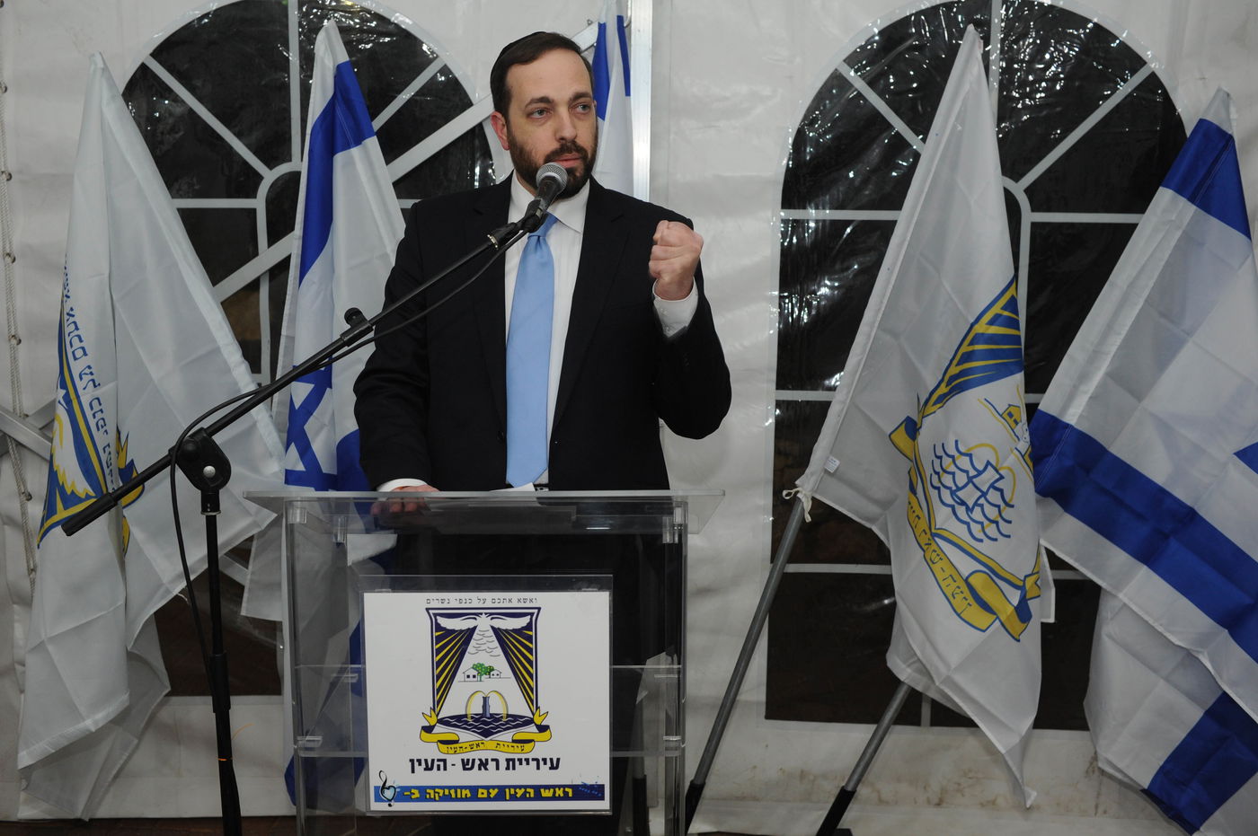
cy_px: 418
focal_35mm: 35
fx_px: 1222
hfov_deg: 54.5
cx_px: 629
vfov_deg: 37.8
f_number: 5.6
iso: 1250
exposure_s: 1/60
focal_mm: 35
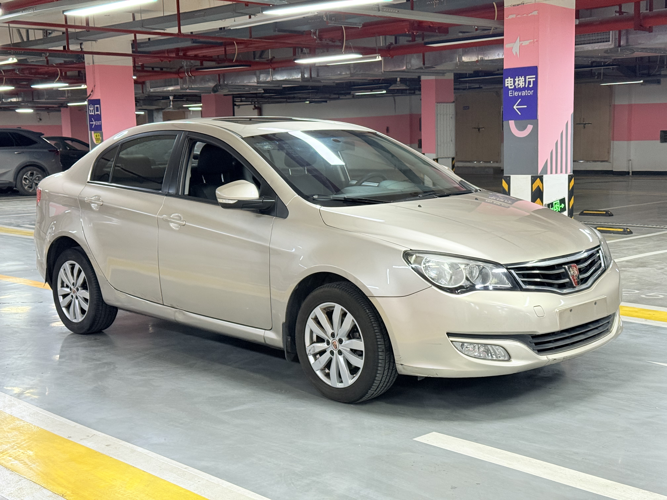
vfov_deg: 30.3
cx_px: 334
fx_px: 925
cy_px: 250
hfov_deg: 39.7
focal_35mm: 48
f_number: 1.78
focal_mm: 6.76
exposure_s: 1/60
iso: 200
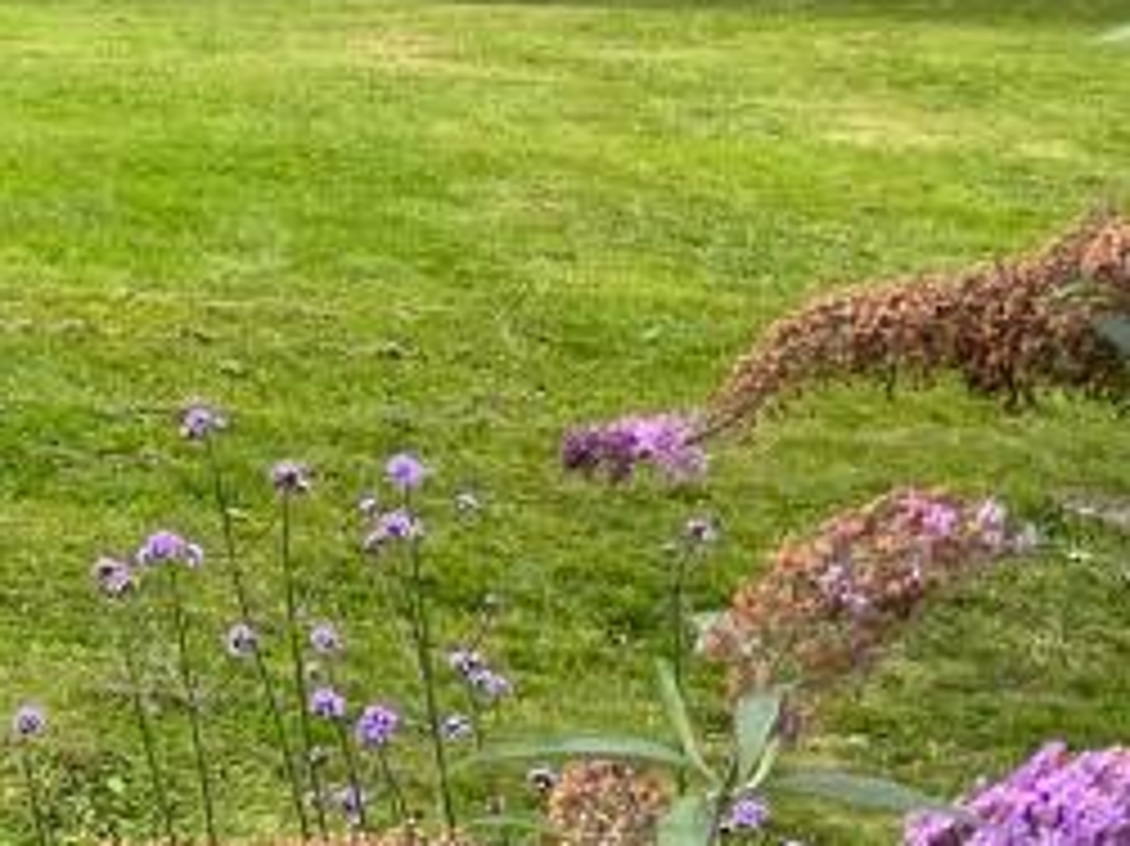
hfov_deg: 15.9
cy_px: -688
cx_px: -878
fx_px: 3459
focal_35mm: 106
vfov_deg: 12.7
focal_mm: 5.1
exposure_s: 1/975
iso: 50
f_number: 1.6
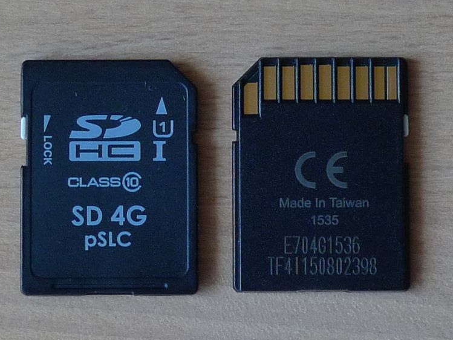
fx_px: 615
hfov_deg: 40.4
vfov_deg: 30.9
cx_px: 223
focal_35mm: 47
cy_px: 176
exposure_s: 1/60
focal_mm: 9.3
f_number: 3.2
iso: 160
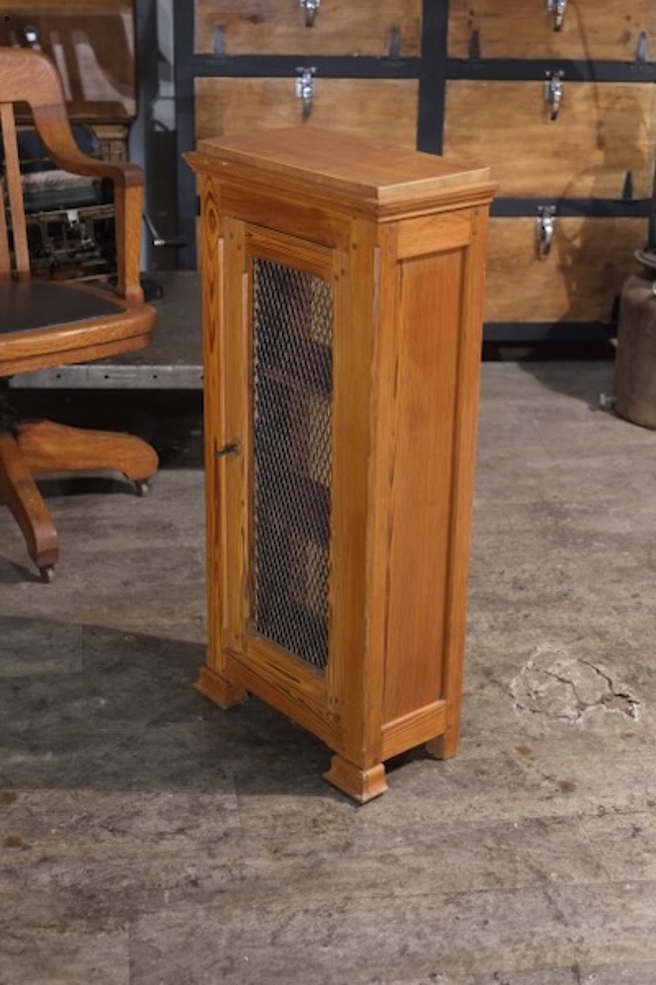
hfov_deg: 25.5
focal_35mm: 53
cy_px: 492
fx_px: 1449
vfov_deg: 37.5
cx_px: 328
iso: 3200
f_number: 3.6
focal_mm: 35
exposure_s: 1/125
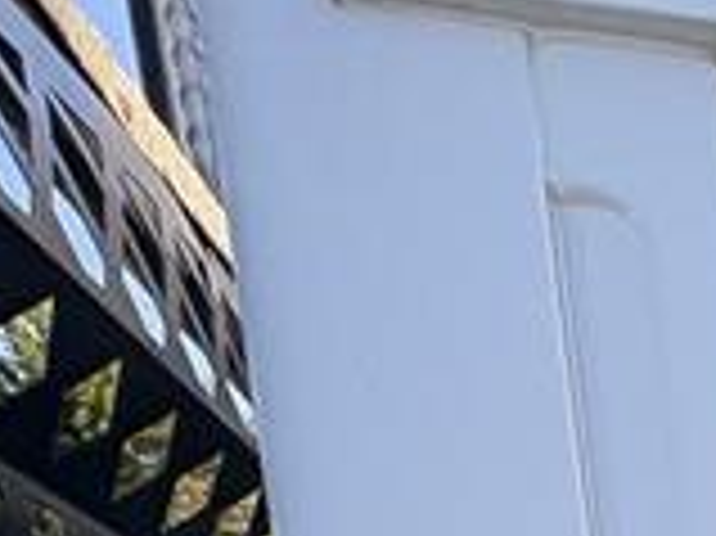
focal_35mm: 79
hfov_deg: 19.0
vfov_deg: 13.0
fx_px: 1633
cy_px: 1365
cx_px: 1283
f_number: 2.2
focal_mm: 2.22
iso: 64
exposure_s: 1/279
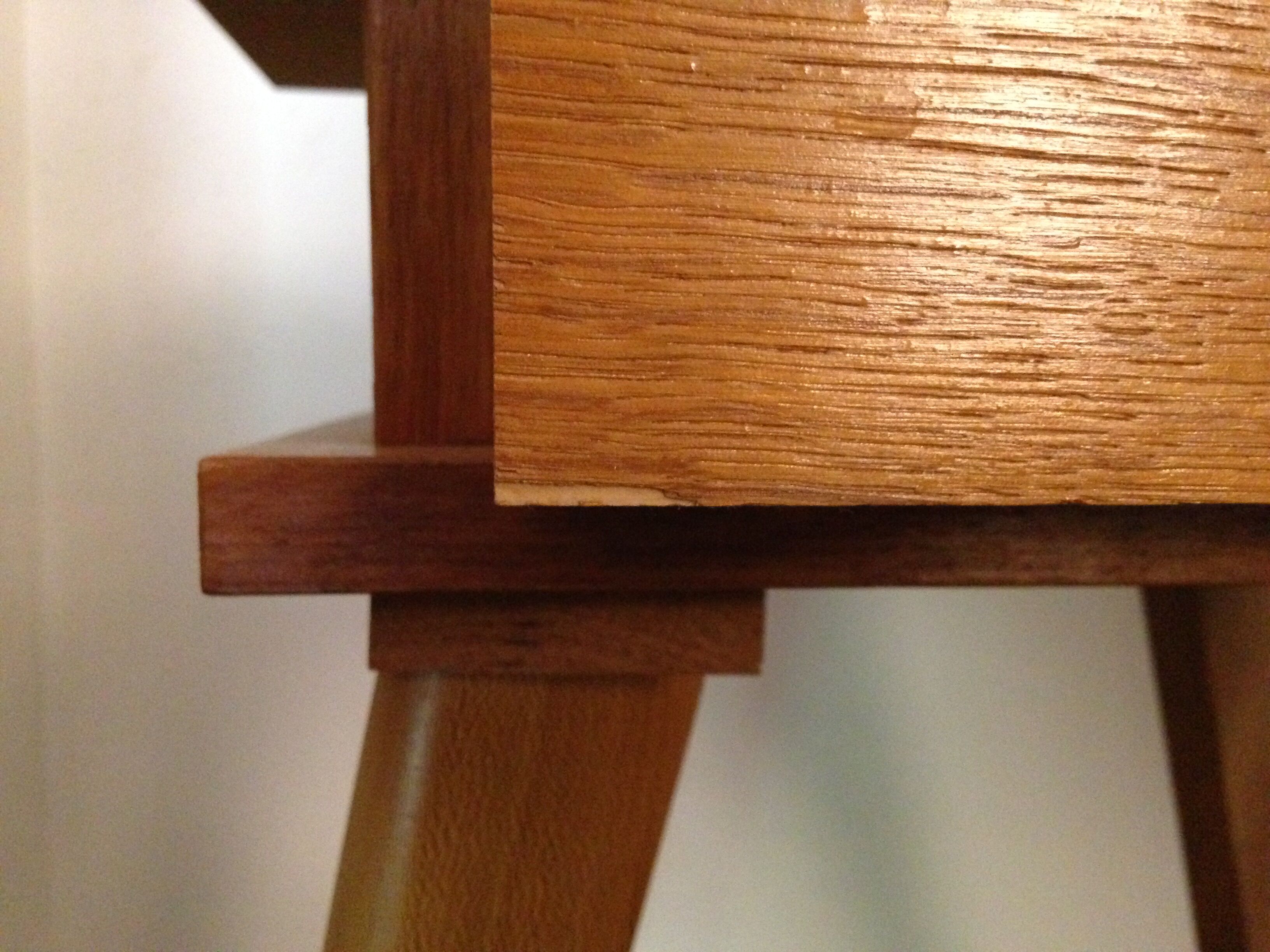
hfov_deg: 55.4
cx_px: 635
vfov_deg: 42.9
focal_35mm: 33
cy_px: 476
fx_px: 1211
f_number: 2.4
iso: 800
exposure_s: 1/15
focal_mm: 4.12
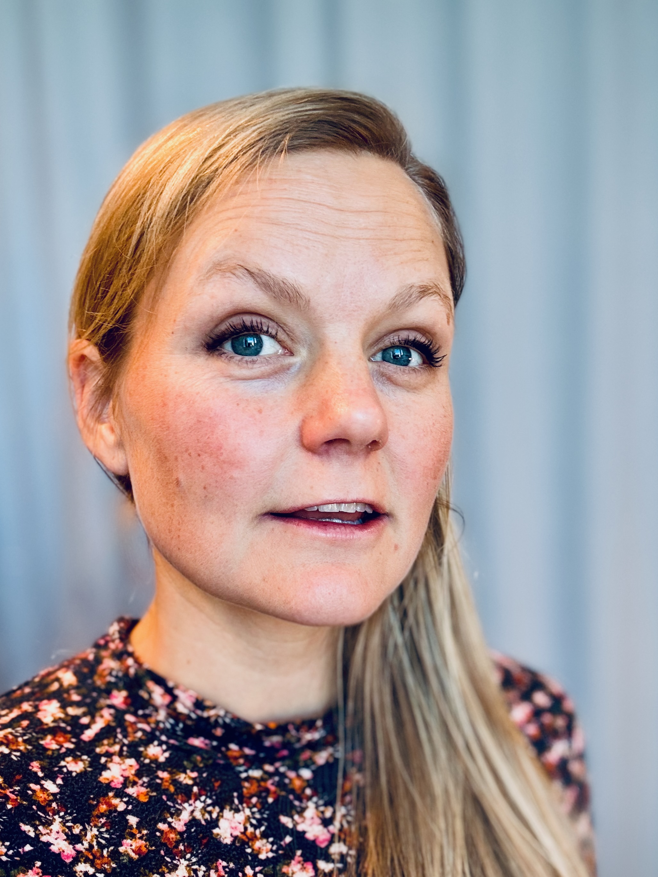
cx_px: 329
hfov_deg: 46.8
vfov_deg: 60.0
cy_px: 438
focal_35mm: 30
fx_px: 760
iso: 80
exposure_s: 1/68
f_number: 1.9
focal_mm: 2.69
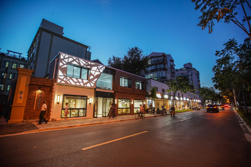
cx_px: 126
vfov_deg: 73.7
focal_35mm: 16
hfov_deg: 96.7
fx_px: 112
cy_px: 84
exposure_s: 1/80
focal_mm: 16
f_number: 2.8
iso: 3200
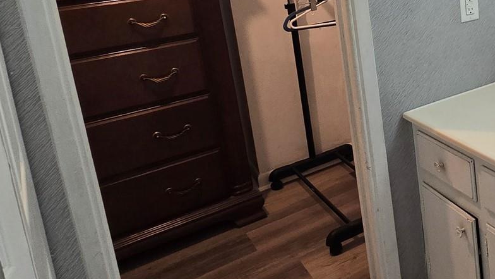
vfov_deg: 30.4
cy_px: 20
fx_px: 486
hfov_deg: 40.7
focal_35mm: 37
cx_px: 571
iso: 160
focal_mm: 2.2
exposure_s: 1/60
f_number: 2.2
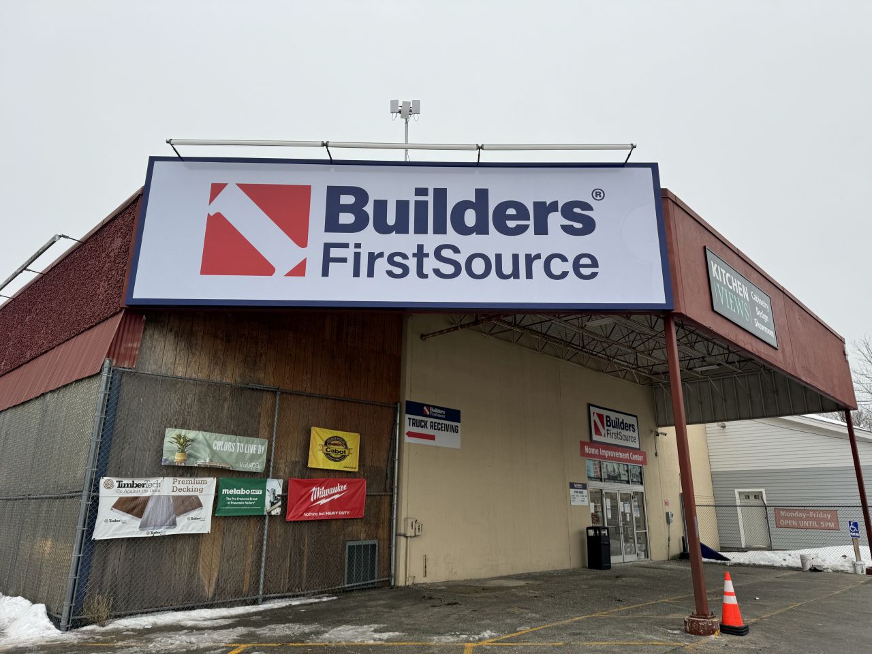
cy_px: 327
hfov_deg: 71.6
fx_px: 605
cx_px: 436
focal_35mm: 24
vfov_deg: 56.8
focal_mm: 6.76
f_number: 1.78
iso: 80
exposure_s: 1/544
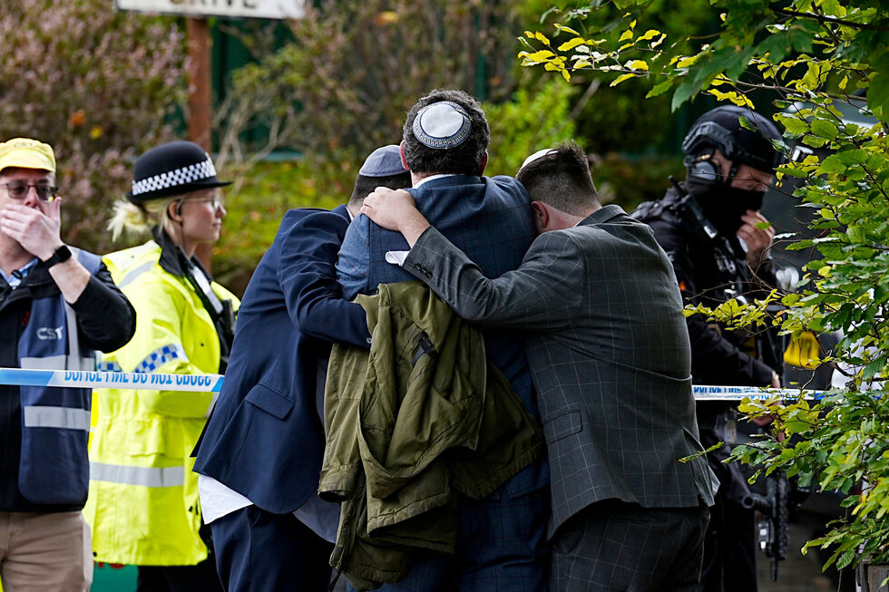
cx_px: 444
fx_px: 7407
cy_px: 296
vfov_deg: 4.6
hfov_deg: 6.9
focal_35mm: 300
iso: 250
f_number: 4.5
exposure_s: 1/400
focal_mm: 200
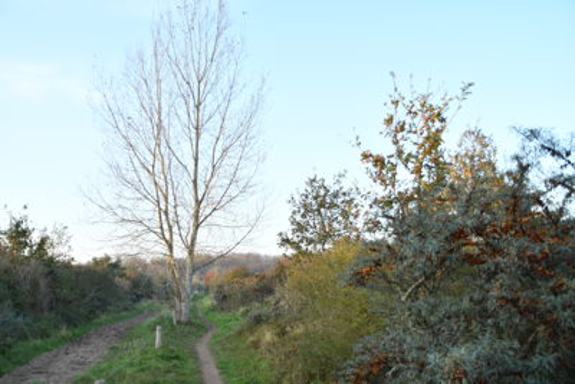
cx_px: 288
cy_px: 192
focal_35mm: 33
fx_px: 527
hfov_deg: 57.2
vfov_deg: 40.0
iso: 100
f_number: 3.5
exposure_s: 1/125
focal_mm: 22
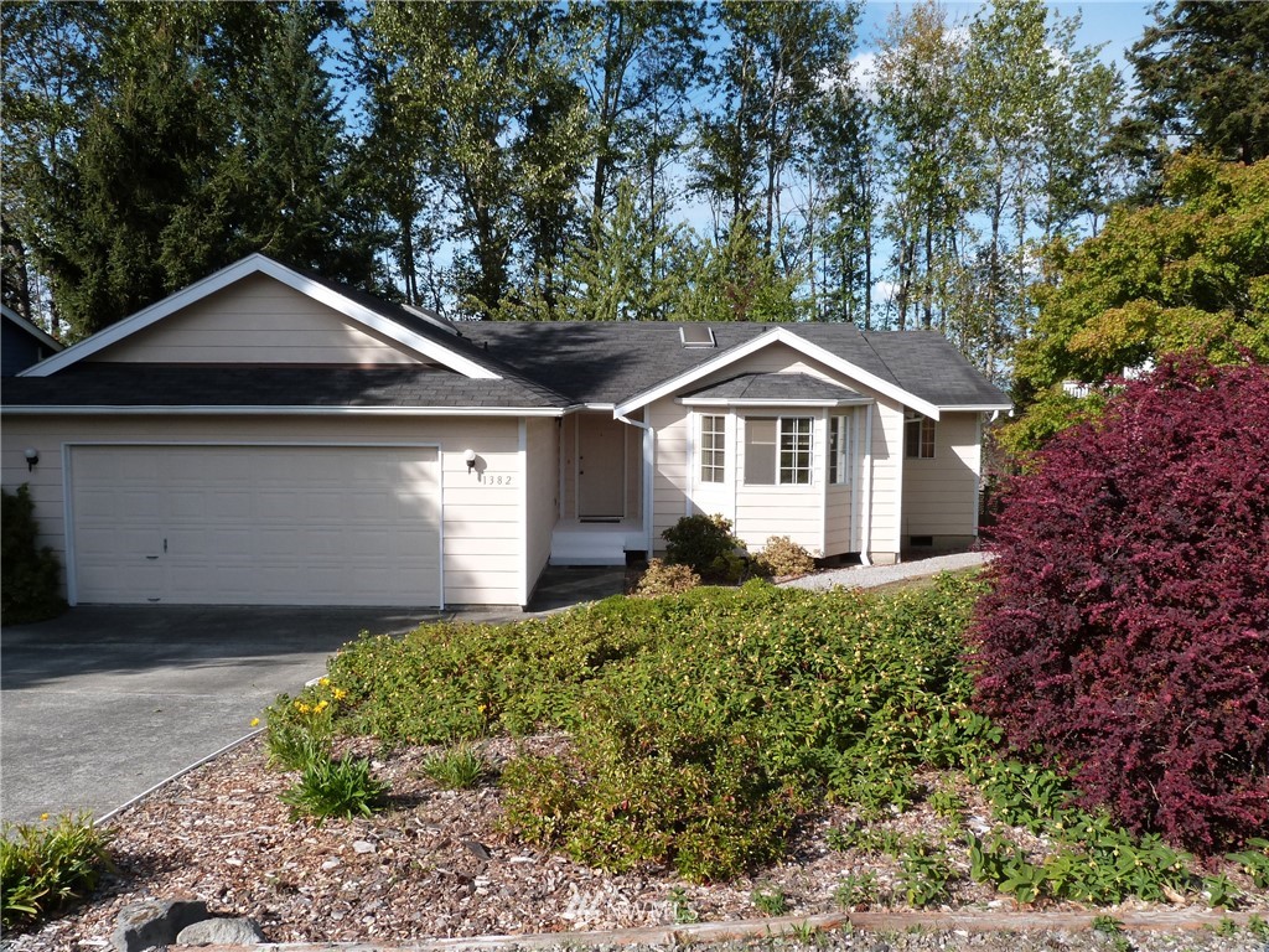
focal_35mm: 29
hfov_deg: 61.7
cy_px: 476
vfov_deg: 48.2
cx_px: 634
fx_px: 1063
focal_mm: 5
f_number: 5.6
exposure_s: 1/320
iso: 100
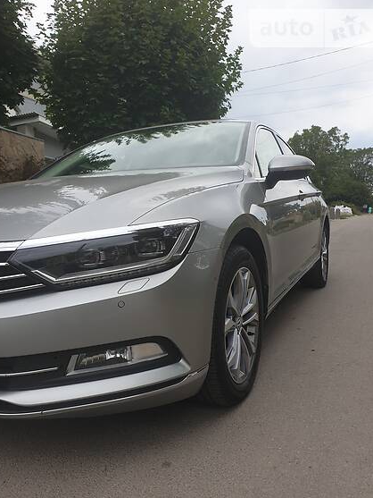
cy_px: 266
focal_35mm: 28
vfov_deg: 63.4
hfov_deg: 49.8
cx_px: 190
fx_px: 402
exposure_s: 1/173
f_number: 2.4
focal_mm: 4.3
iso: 50
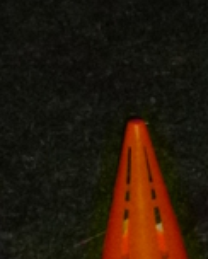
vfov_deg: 6.8
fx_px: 2050
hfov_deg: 5.7
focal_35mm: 267
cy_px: -385
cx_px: 355
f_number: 4.1
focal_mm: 9.2
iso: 640
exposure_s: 1/125
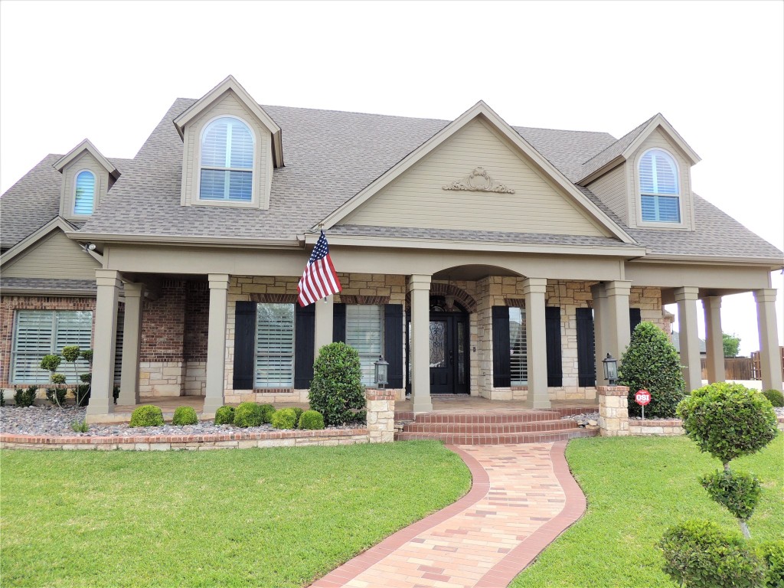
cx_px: 392
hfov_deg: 71.6
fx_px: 544
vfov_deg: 56.8
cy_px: 294
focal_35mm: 24
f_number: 3
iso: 100
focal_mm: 4.3
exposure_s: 1/250
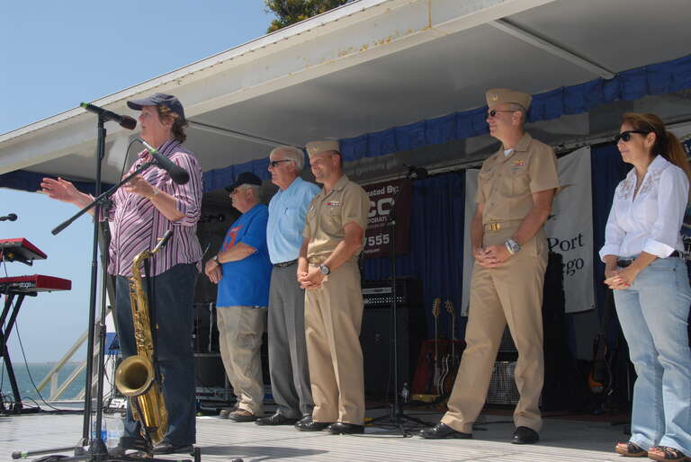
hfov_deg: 42.3
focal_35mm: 46
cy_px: 231
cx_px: 346
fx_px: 894
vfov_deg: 29.0
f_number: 11
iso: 200
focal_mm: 31
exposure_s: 1/250
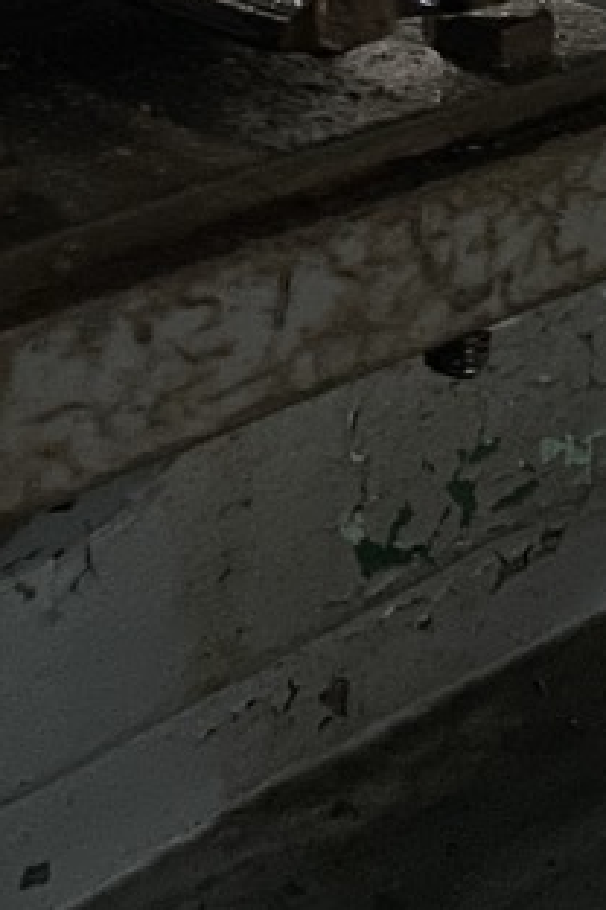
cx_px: -50
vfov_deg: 17.5
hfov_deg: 12.2
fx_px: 2803
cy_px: -201
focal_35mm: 111
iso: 500
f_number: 1.8
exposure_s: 1/10
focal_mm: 4.25
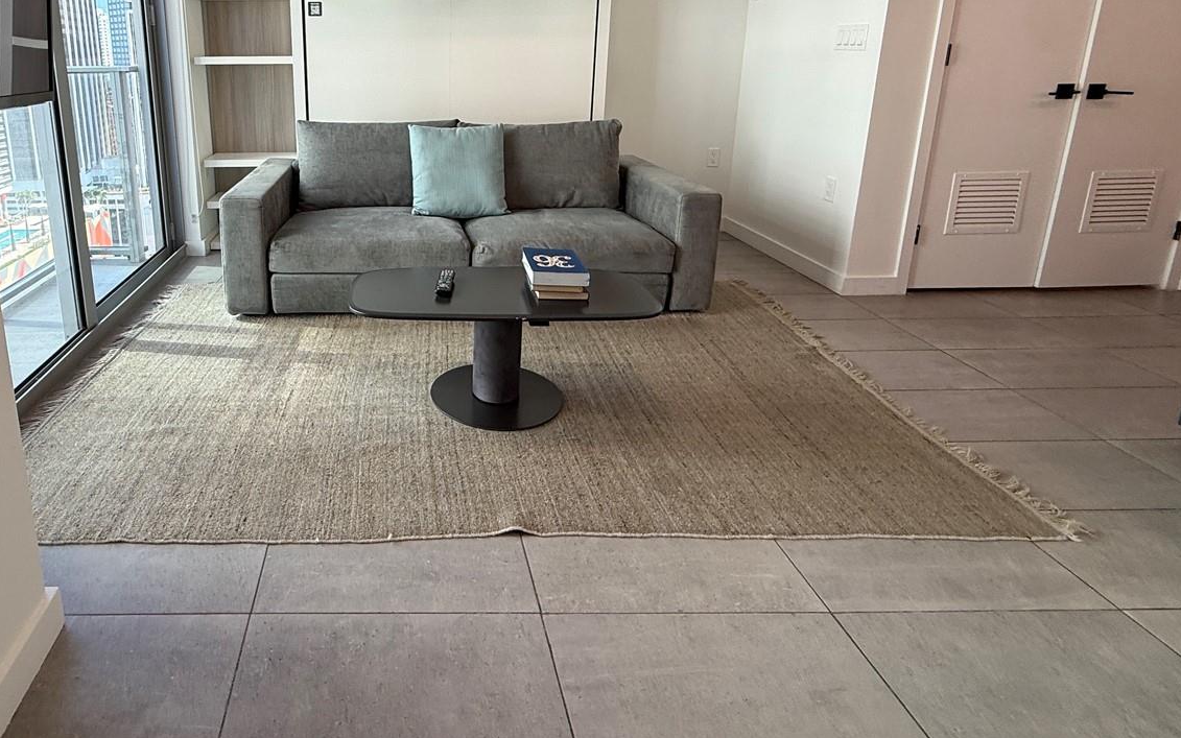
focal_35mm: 21
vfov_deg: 55.2
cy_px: 208
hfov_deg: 79.7
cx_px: 399
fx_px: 676
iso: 64
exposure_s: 1/133
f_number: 2.2
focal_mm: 2.22
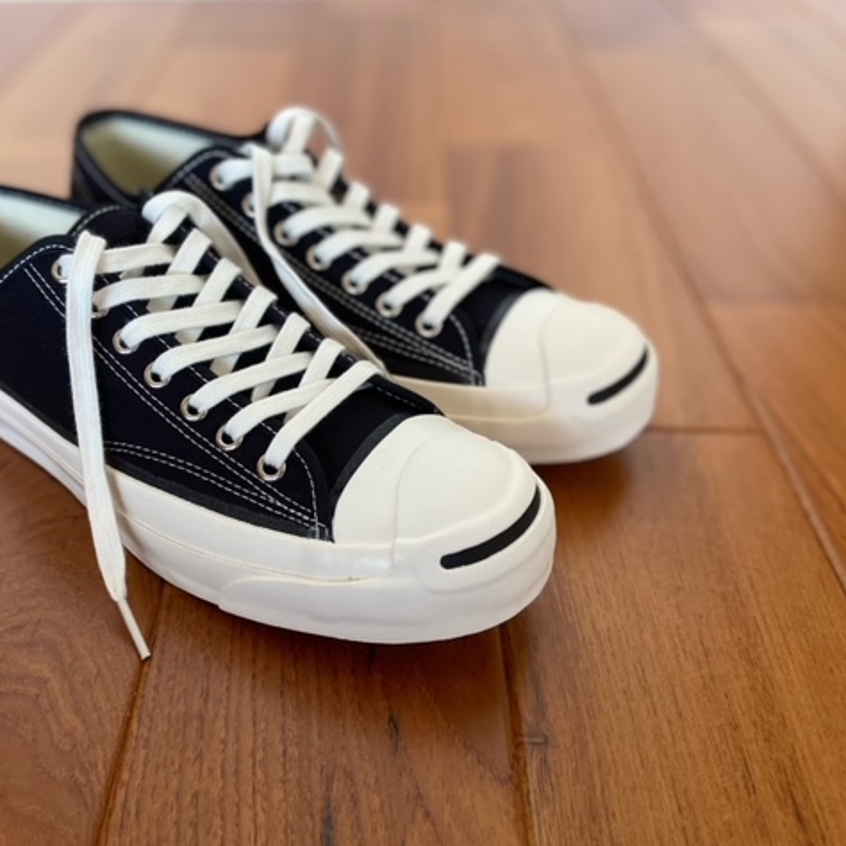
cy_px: 419
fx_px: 857
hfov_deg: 51.6
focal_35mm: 31
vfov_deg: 52.5
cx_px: 286
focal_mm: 4.25
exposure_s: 1/60
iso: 200
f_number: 1.8
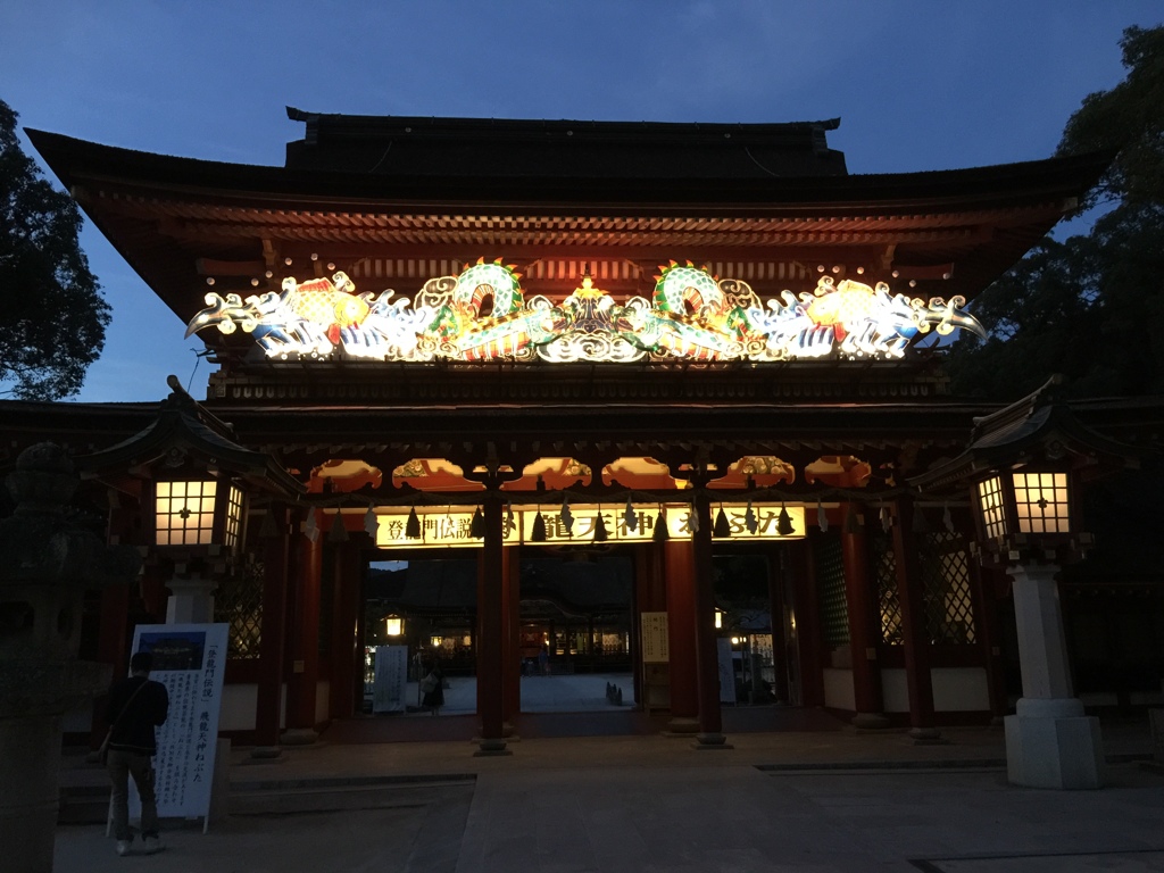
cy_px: 436
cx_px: 582
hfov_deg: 61.7
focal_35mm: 29
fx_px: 975
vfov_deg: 48.2
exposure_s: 1/8
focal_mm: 4.15
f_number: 2.2
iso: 125
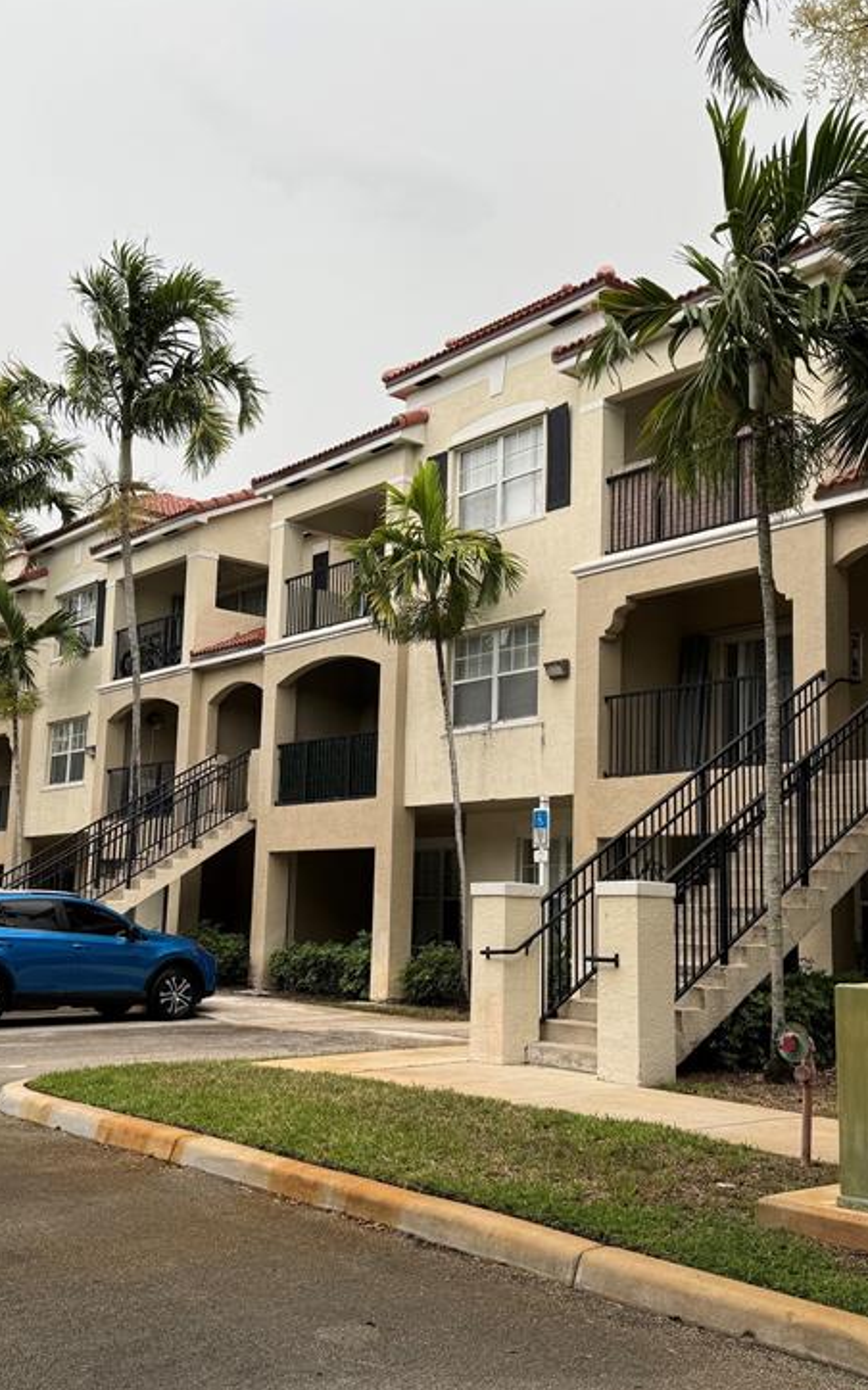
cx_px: 451
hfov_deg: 35.3
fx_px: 1364
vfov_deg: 54.0
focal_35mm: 36
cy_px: 714
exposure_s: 1/264
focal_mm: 6.76
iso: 64
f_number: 1.78
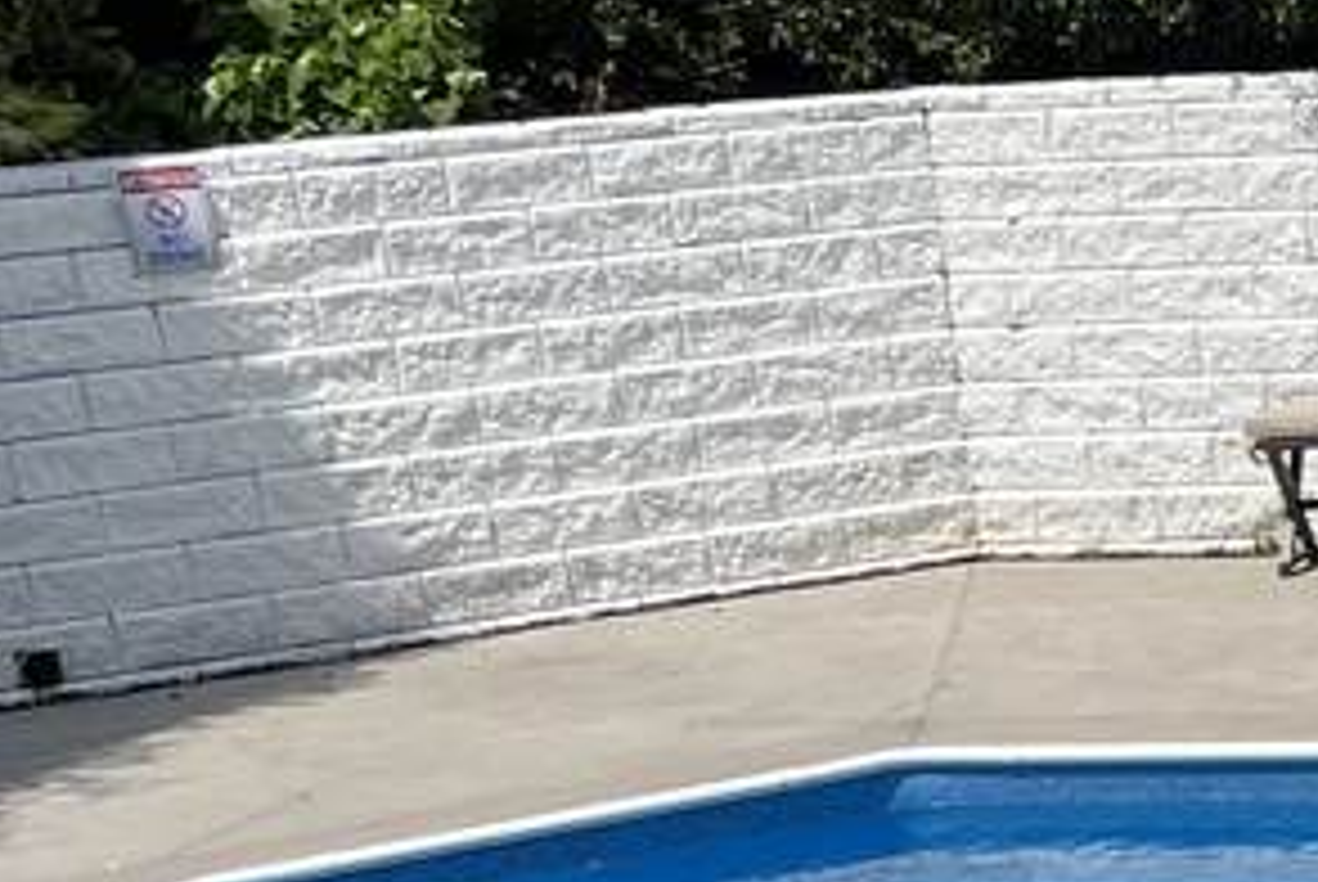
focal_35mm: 118
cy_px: 814
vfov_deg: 11.6
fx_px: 4324
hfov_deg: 14.9
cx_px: 2443
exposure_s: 1/10309
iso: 50
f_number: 1.5
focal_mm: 5.7
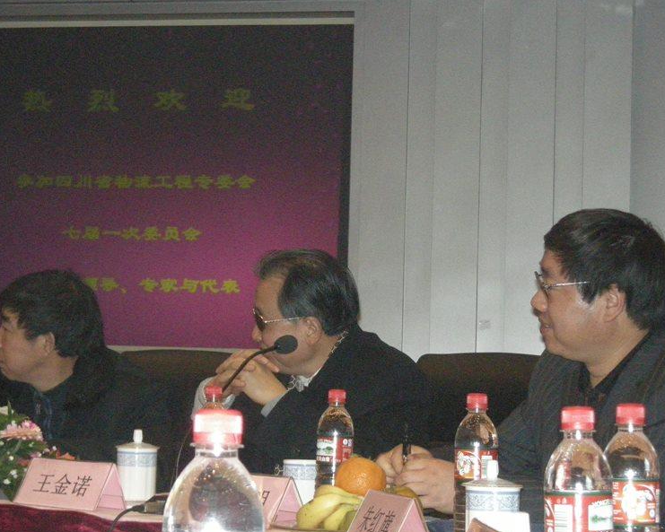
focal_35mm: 99
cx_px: 314
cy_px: 268
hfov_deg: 19.4
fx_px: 1949
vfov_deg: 15.6
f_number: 4.4
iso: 883
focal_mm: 15.3
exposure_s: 1/60
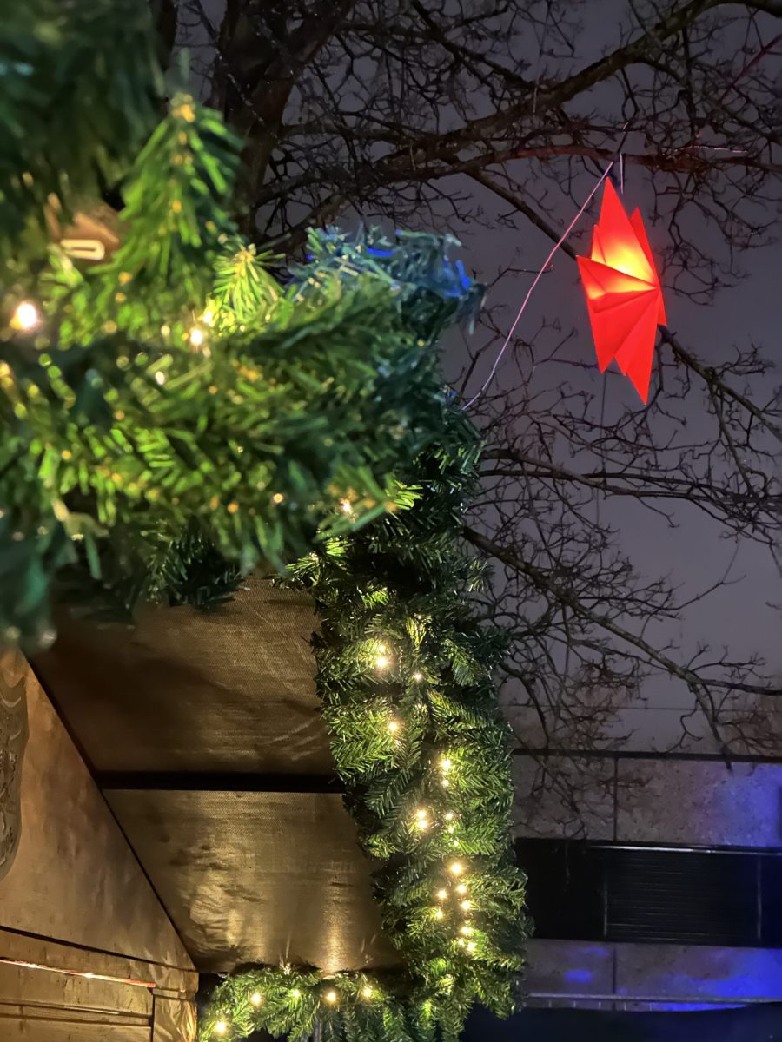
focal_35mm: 77
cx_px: 391
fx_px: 2319
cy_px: 521
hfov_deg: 19.1
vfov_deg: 25.3
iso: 1600
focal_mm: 9
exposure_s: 1/4
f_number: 2.8
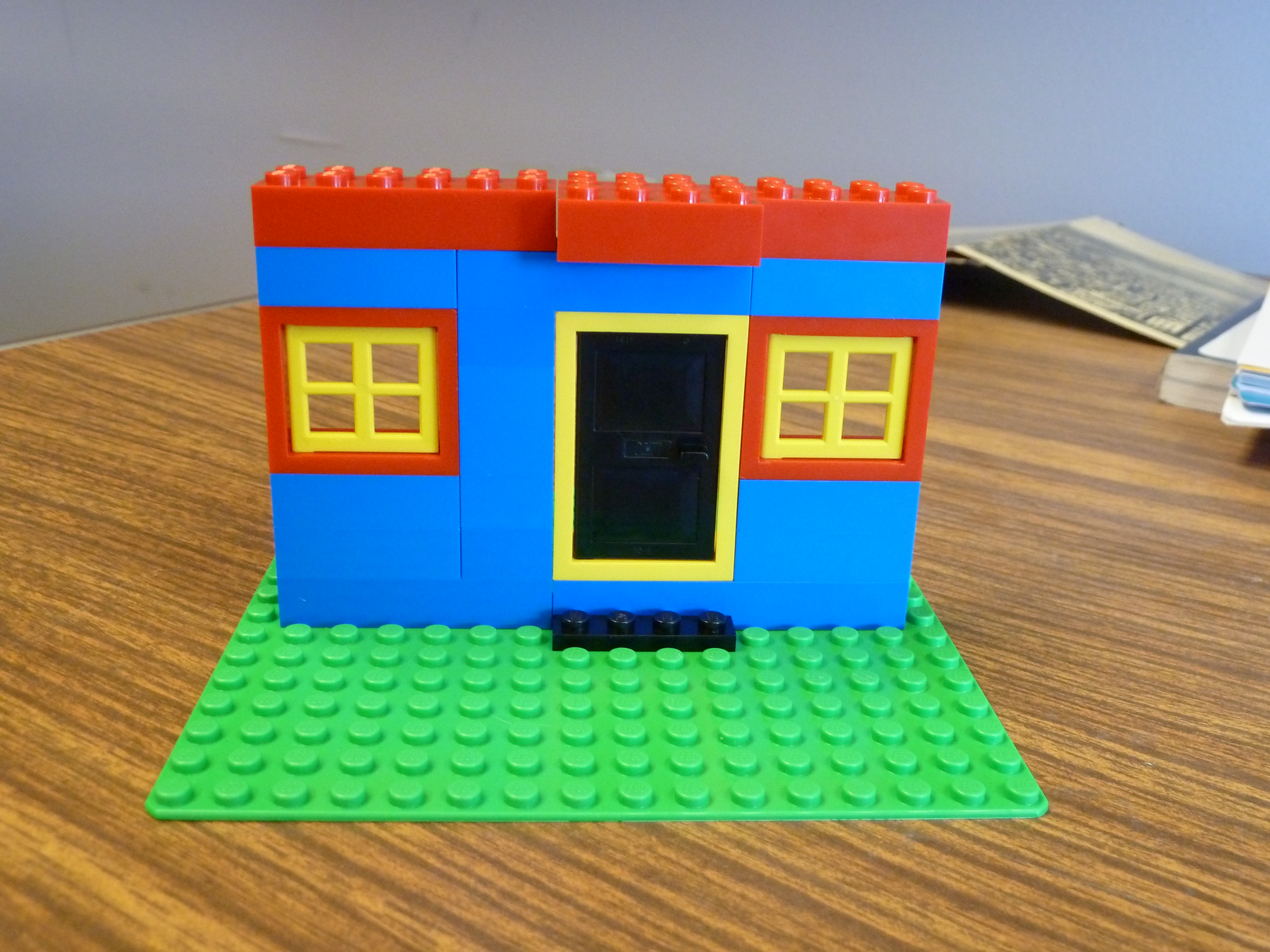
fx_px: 1284
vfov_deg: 40.7
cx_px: 635
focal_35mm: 35
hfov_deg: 52.6
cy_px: 476
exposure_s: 1/20
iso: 400
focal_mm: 5.7
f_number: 3.5
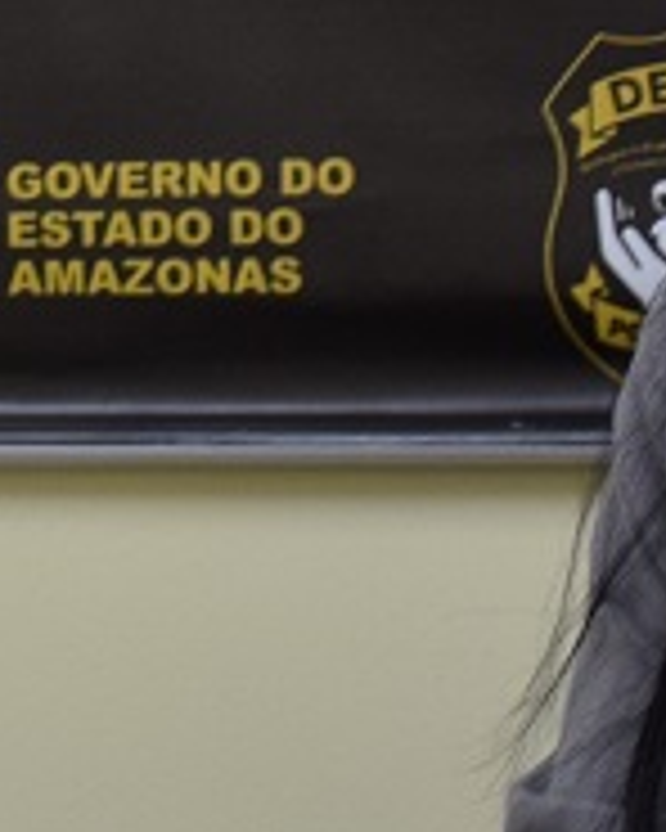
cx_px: -472
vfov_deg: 8.1
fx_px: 5864
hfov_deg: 6.4
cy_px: 171
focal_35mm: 238
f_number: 4
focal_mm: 26
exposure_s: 1/60
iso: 450
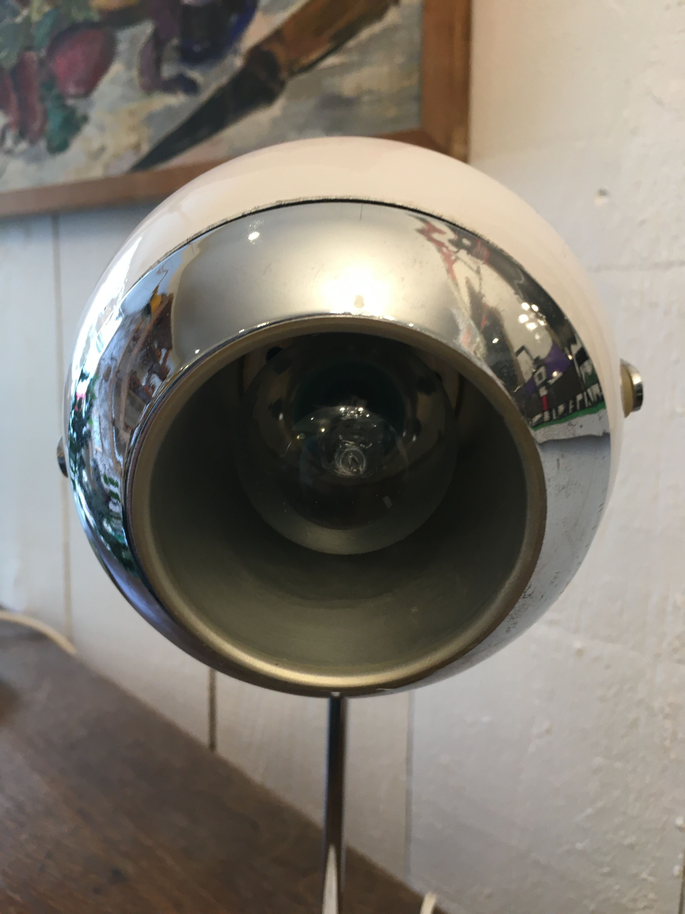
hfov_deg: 48.2
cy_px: 457
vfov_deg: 61.7
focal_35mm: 29
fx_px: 765
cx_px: 342
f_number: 2.2
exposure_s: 1/33
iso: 40
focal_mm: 4.15
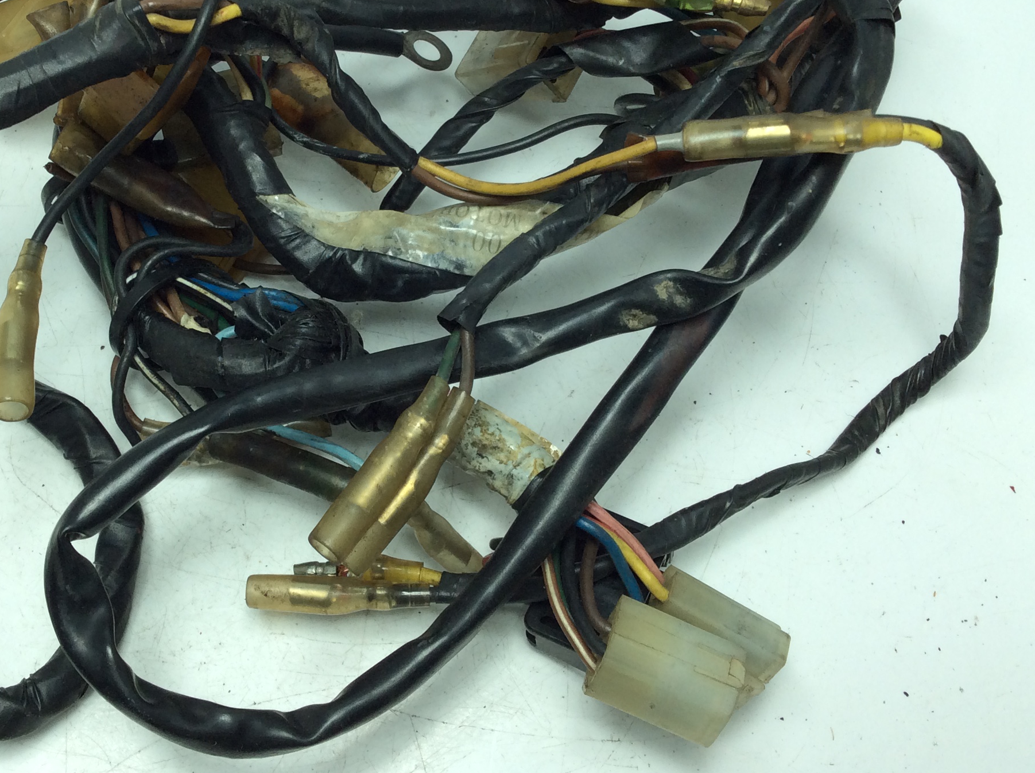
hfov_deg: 40.8
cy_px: 271
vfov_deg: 31.2
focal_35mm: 46
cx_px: 347
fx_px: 1373
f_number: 2.4
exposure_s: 1/279
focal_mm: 3.3
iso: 32
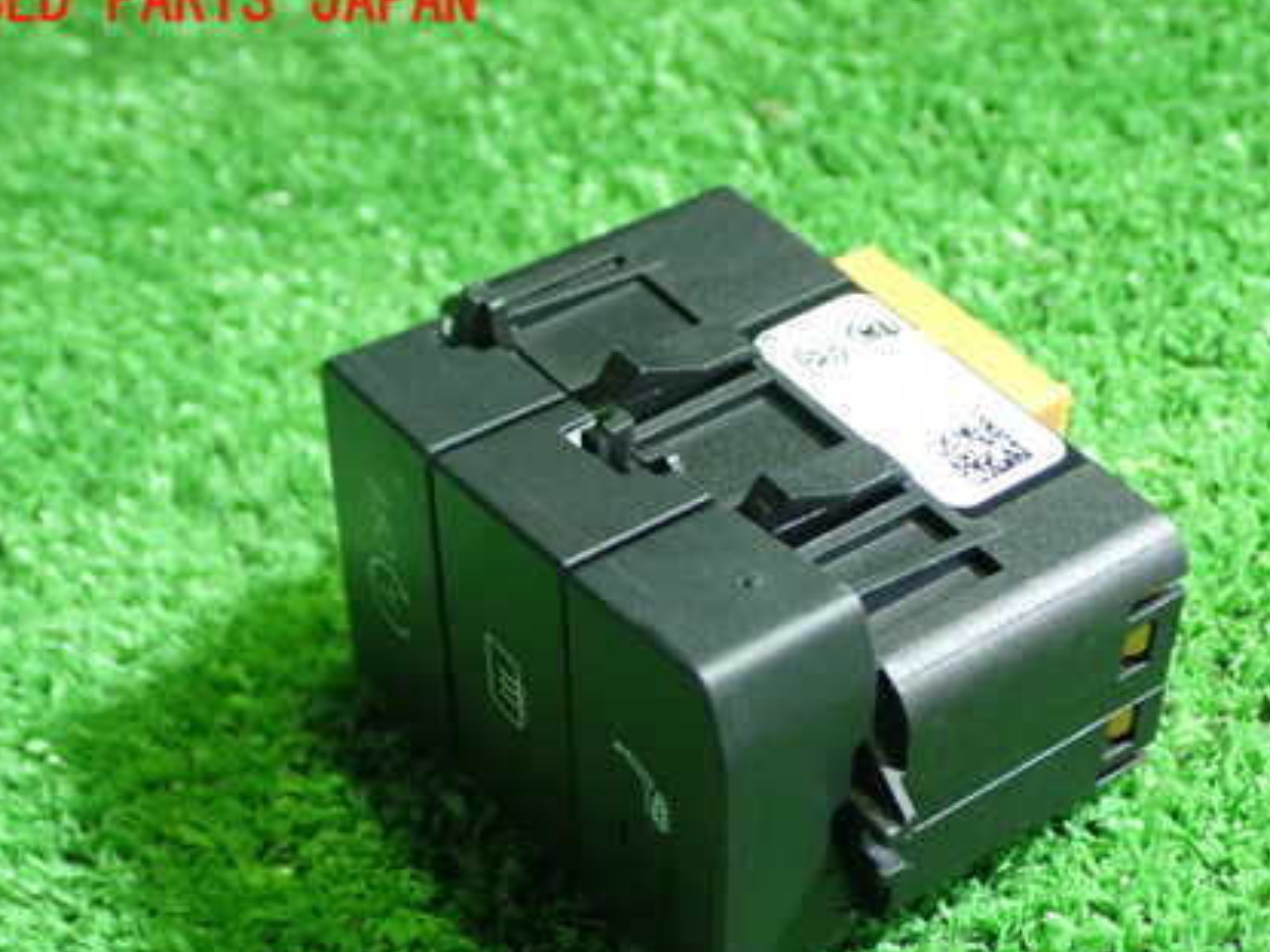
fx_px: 2494
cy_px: 652
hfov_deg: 28.4
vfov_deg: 21.5
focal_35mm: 68
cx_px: 839
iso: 800
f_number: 3.1
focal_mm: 8.4
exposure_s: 1/20
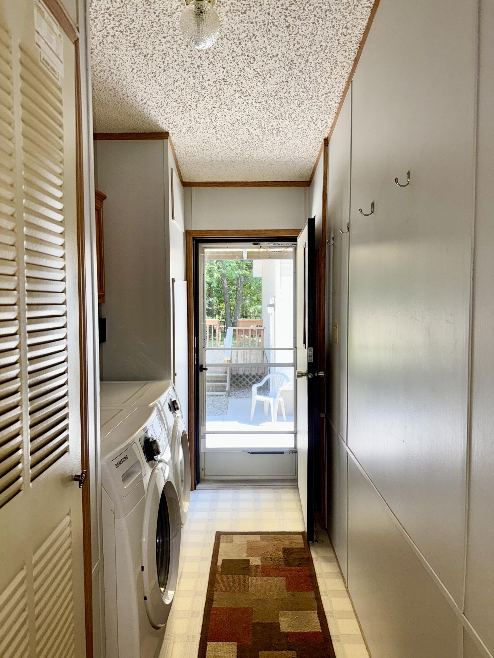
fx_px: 457
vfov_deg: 71.6
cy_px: 329
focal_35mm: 24
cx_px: 247
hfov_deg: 56.8
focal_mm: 6.76
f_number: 1.78
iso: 100
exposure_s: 1/233
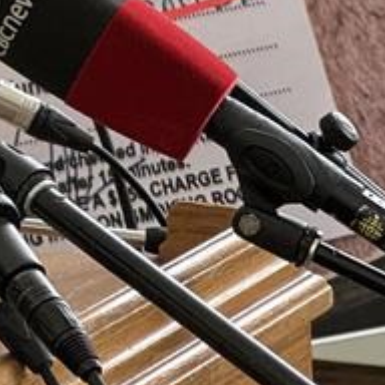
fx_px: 4568
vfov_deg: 4.8
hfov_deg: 4.7
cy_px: -273
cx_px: -529
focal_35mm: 363
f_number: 2.8
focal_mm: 9
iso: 160
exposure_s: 1/120
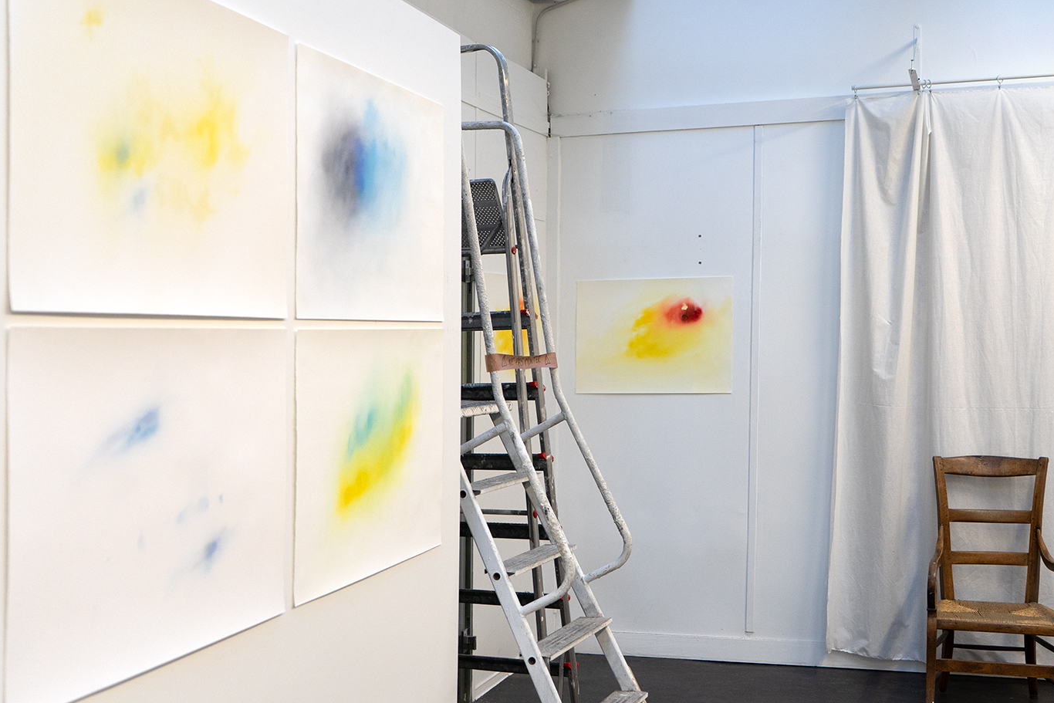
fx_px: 1200
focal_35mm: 41
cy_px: 324
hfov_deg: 47.4
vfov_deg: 32.6
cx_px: 570
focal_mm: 35
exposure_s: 1/160
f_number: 4
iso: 500
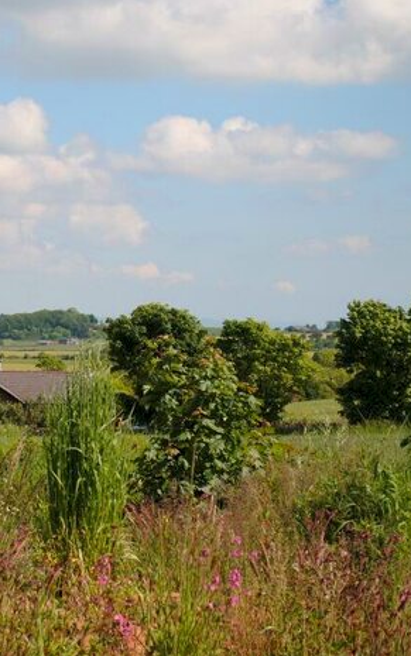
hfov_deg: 12.2
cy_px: 328
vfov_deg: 19.6
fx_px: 1898
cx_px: -4
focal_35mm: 106
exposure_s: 1/400
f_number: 5.3
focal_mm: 46
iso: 100
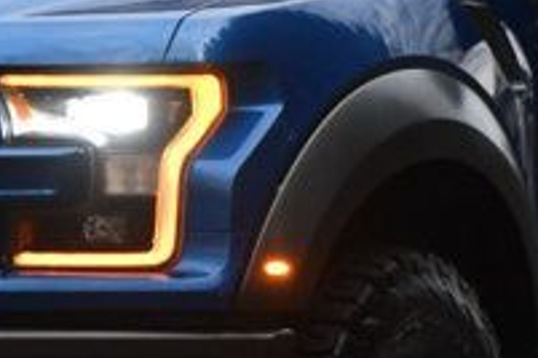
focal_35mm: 648
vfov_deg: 2.1
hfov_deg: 3.2
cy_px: -53
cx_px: 182
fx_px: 9683
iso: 800
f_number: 4.8
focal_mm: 85
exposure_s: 1/200
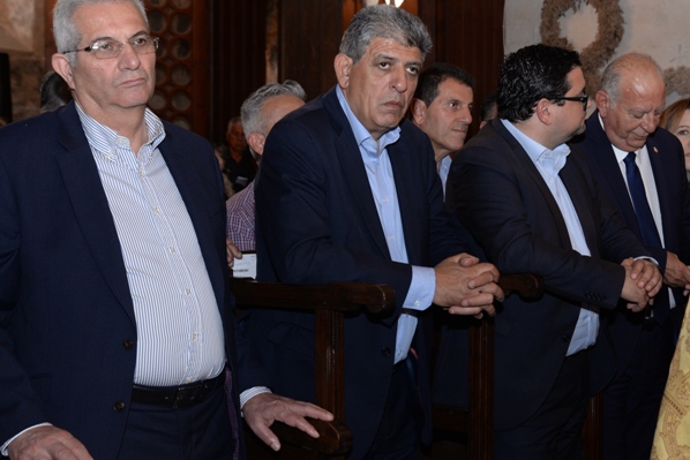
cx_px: 497
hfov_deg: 32.4
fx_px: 1169
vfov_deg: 22.3
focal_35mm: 61
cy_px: 209
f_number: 6.3
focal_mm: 38
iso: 500
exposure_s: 1/80
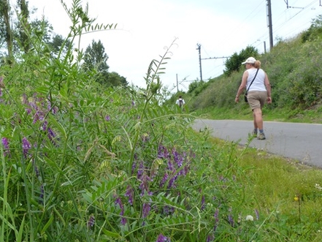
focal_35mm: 34
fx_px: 316
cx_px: 131
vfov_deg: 41.8
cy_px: 132
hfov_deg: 53.6
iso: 125
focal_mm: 4.5
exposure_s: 1/200
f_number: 5
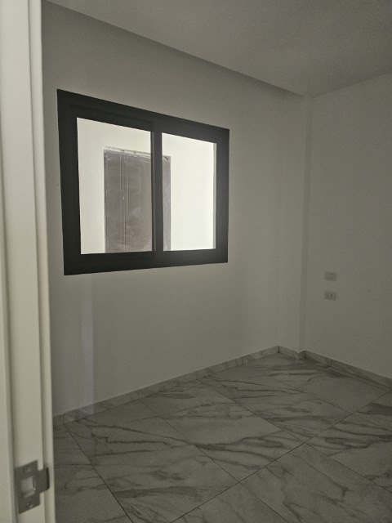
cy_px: 262
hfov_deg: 58.9
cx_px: 196
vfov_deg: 73.9
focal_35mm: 23
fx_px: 347
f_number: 1.7
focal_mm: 6.3
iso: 800
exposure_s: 1/170
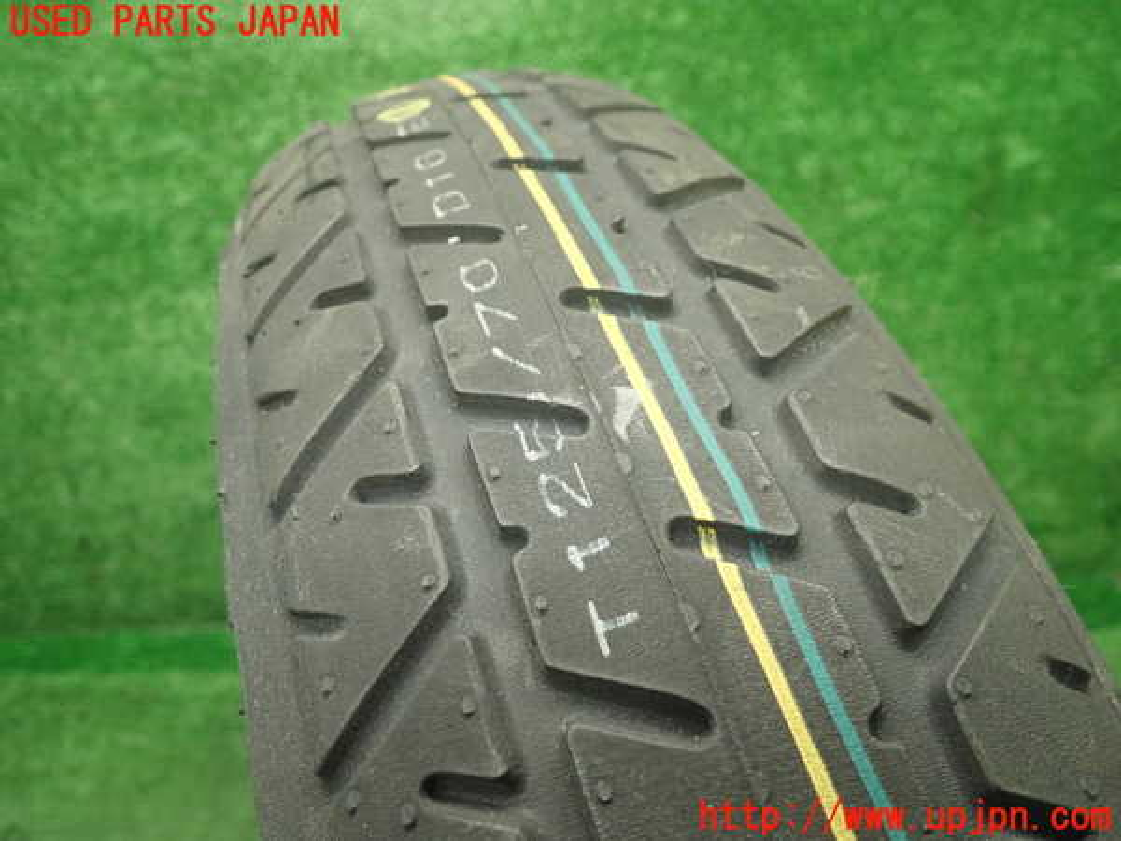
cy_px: 420
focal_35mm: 30
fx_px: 972
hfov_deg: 60.0
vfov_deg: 46.8
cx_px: 560
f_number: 2.3
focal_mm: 5.5
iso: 800
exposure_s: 1/125
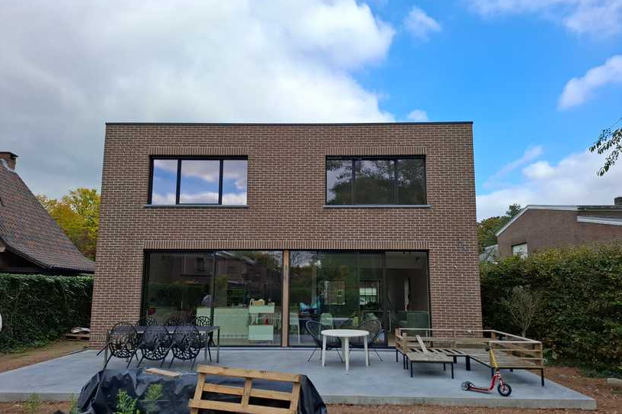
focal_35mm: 24
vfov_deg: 53.0
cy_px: 230
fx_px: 415
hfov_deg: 73.7
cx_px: 311
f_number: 1.8
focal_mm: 5.54
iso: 50
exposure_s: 1/1143
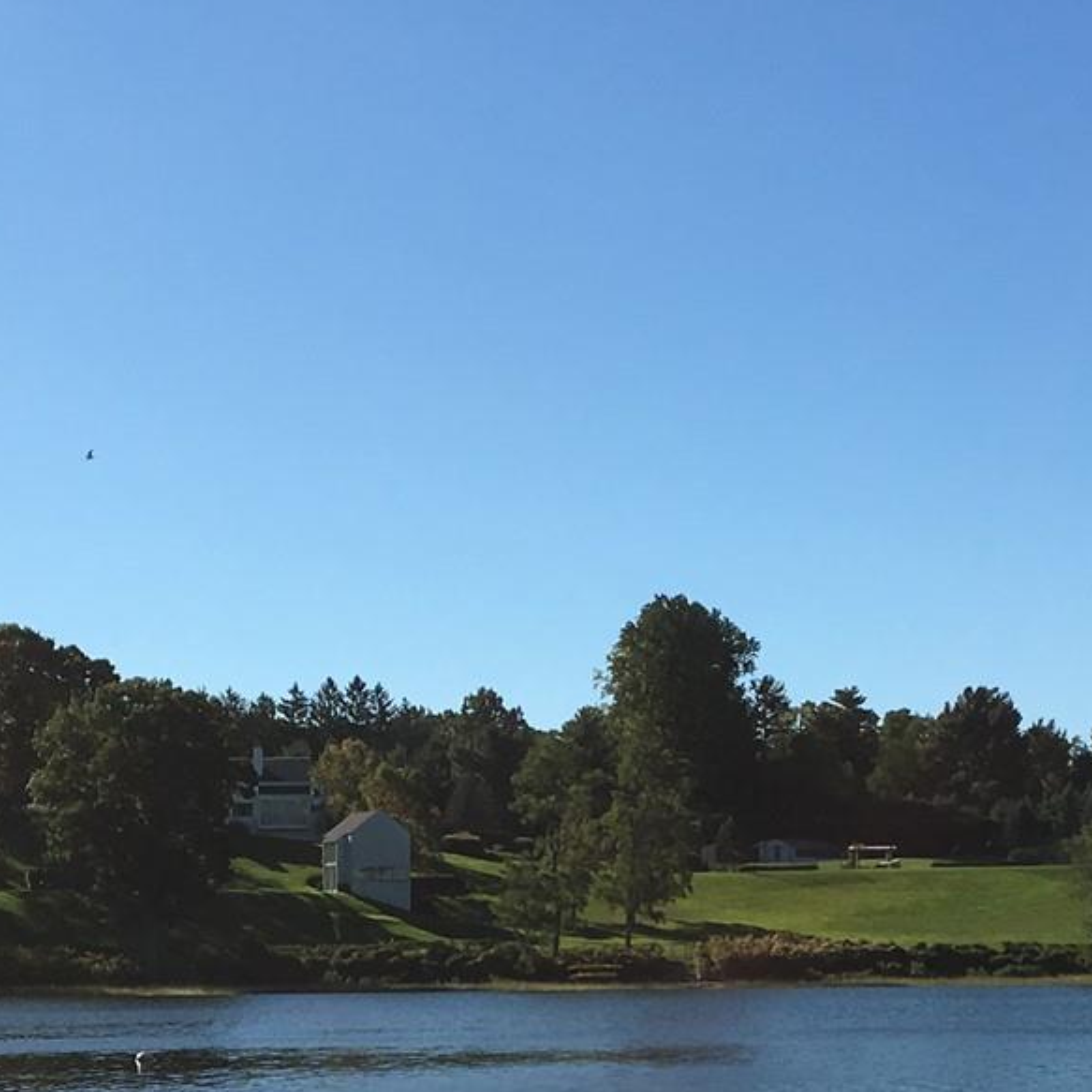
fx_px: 3212
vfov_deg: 18.9
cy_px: 1019
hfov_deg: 19.3
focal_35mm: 90
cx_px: 498
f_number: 2.2
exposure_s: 1/2404
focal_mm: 4.15
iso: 25
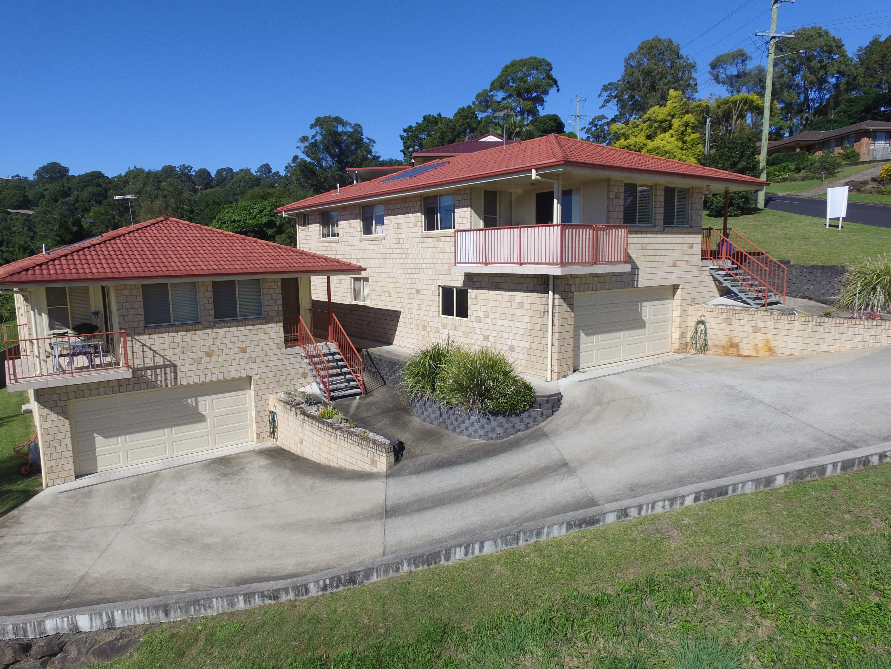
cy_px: 330
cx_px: 428
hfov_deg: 73.9
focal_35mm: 23
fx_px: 592
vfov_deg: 58.9
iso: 100
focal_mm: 3.61
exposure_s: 1/1395
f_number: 2.8
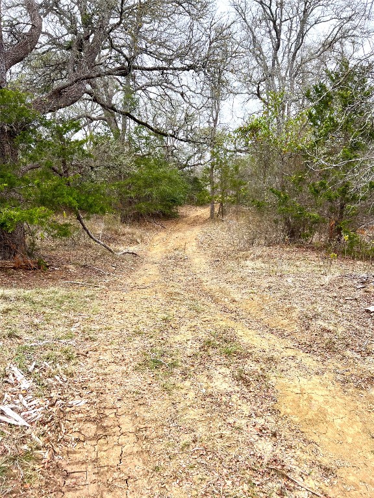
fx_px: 375
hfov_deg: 53.1
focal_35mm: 26
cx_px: 187
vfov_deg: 67.3
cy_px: 249
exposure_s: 1/575
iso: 50
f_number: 1.5
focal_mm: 5.7
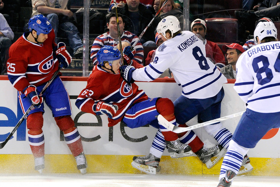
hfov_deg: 10.3
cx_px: 140
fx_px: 1556
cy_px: 94
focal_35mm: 200
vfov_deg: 6.9
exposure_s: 1/640
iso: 5000
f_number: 5
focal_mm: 200
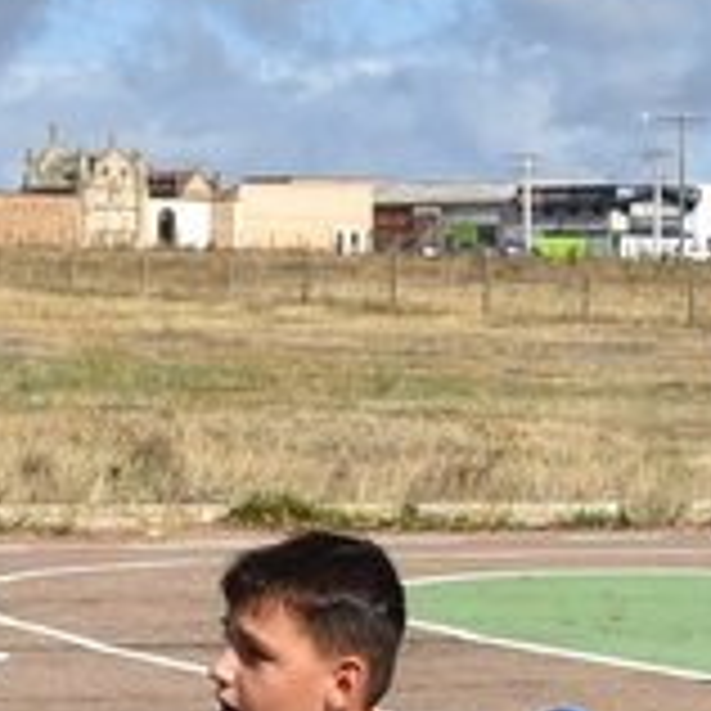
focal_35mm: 196
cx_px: 774
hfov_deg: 8.8
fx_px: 4565
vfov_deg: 8.7
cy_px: 1143
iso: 200
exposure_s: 1/400
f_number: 10
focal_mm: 27
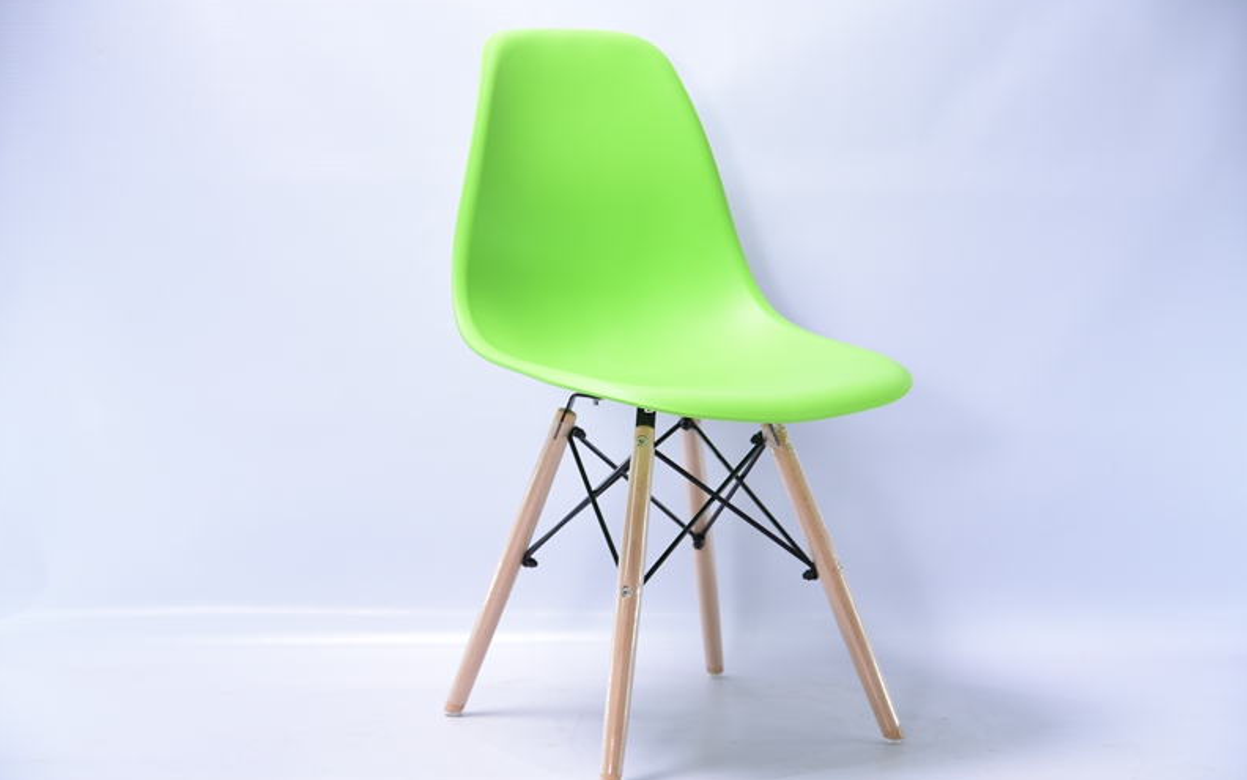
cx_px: 624
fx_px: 2311
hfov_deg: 30.2
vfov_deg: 19.1
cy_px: 403
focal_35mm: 68
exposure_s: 1/50
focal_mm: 66
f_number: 4.5
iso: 125
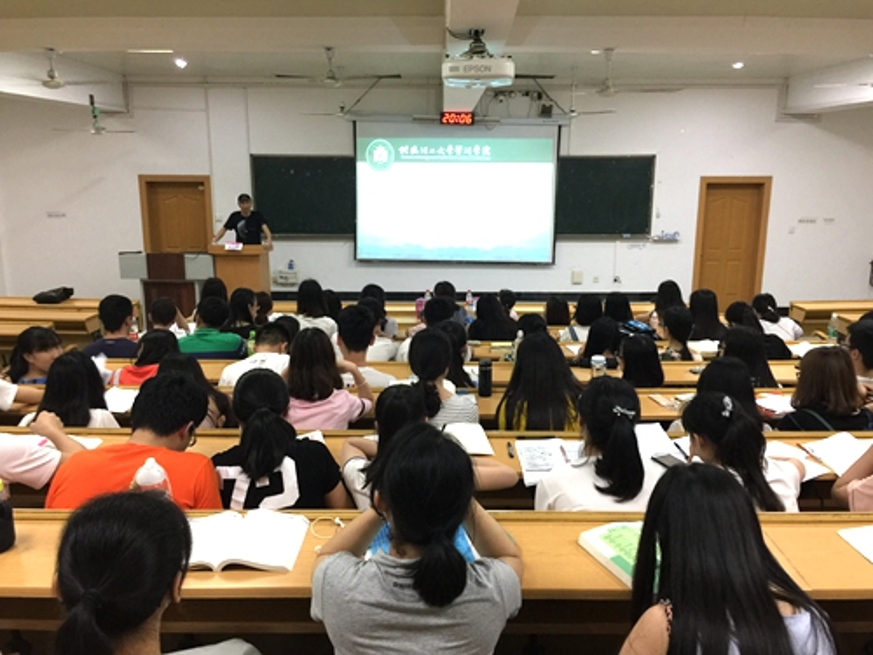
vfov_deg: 48.2
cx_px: 436
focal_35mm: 29
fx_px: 731
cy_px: 328
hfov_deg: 61.7
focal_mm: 4.15
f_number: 2.2
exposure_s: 1/17
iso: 80
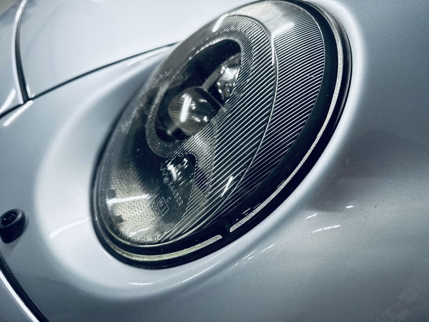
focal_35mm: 24
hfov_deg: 71.6
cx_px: 214
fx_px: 297
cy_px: 161
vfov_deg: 56.8
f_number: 1.78
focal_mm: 6.86
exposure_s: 1/100
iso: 160
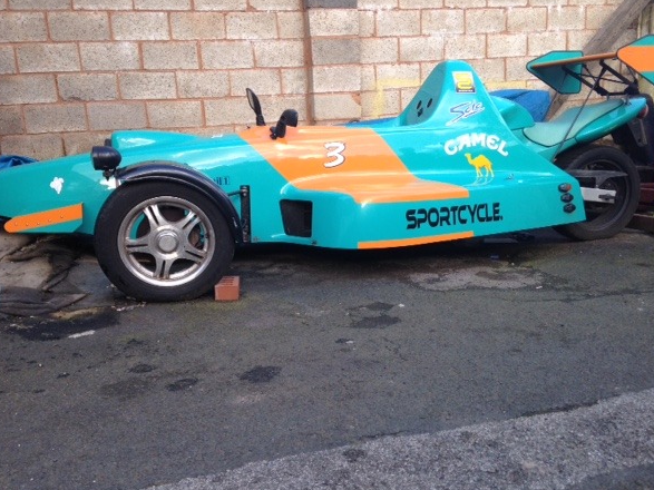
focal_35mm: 36
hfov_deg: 51.4
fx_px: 680
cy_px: 254
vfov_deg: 39.6
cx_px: 325
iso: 50
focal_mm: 4.12
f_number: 2.4
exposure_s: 1/185
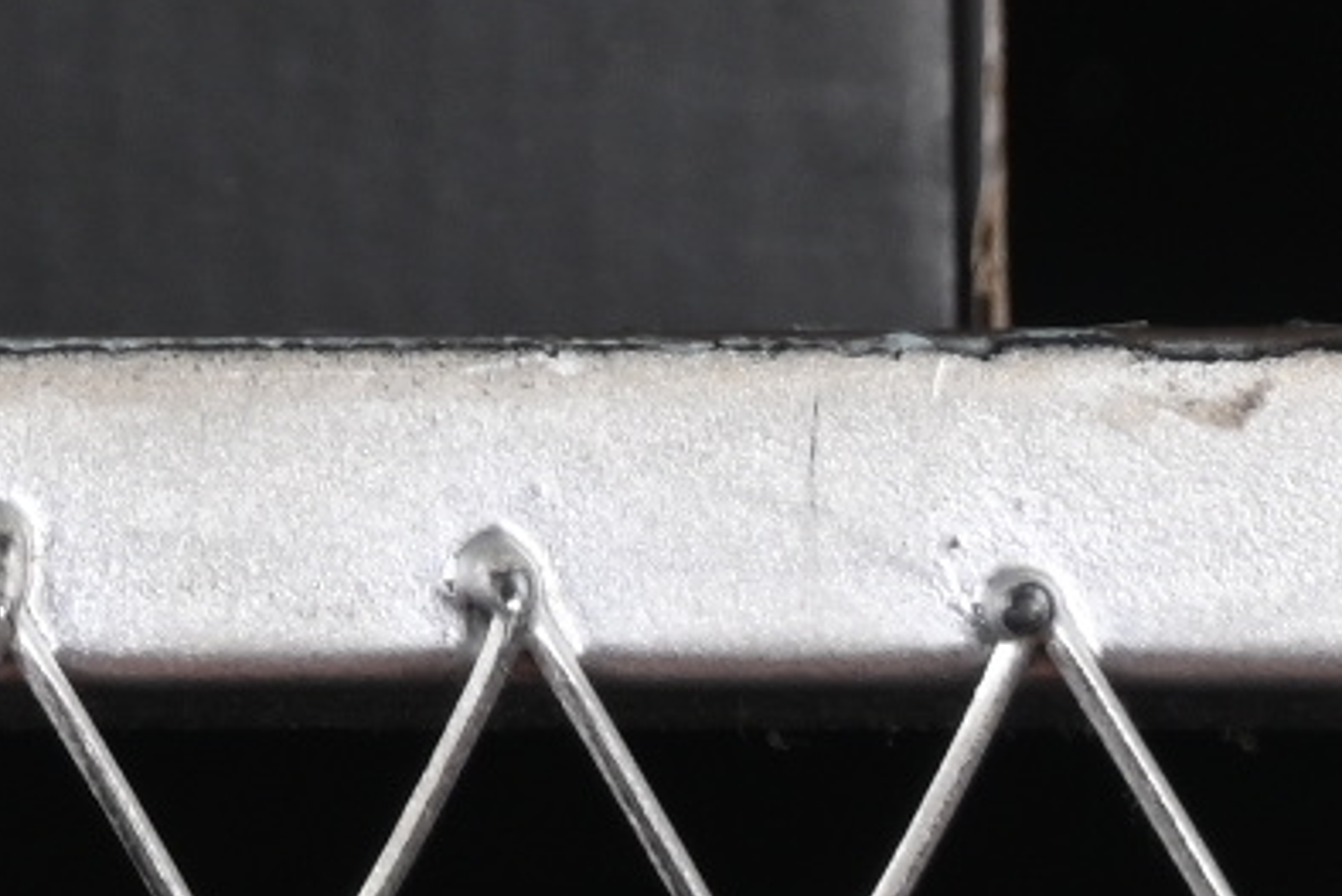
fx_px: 19763
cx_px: -2582
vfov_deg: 2.6
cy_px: -1652
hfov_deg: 3.8
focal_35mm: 530
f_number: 6.3
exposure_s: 1/60
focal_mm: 50
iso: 160
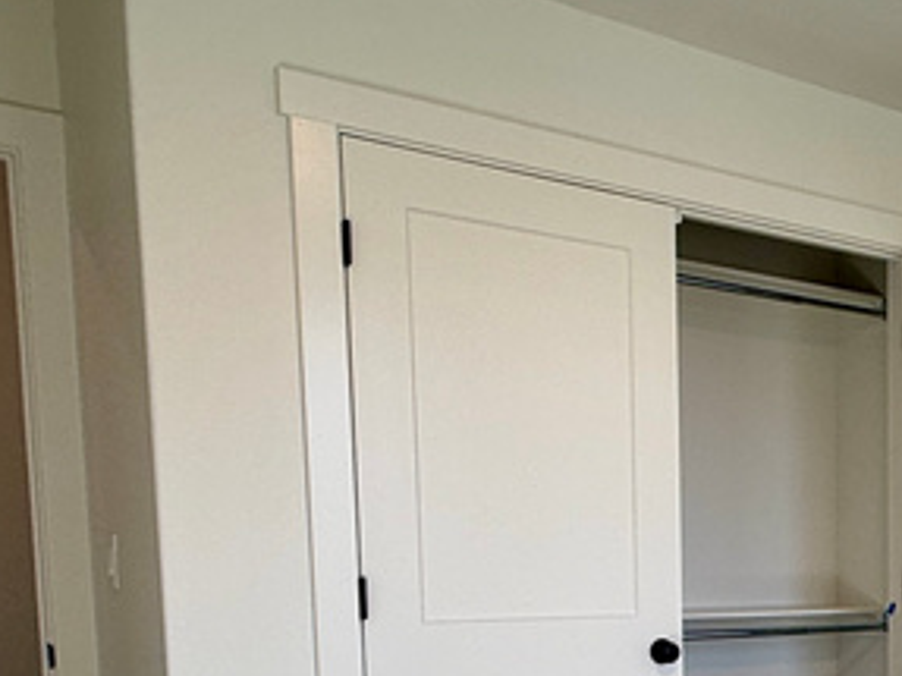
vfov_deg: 27.3
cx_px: 1091
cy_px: 685
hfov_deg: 31.7
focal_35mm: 50
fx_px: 1302
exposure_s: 1/188
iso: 50
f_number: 2.2
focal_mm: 2.22
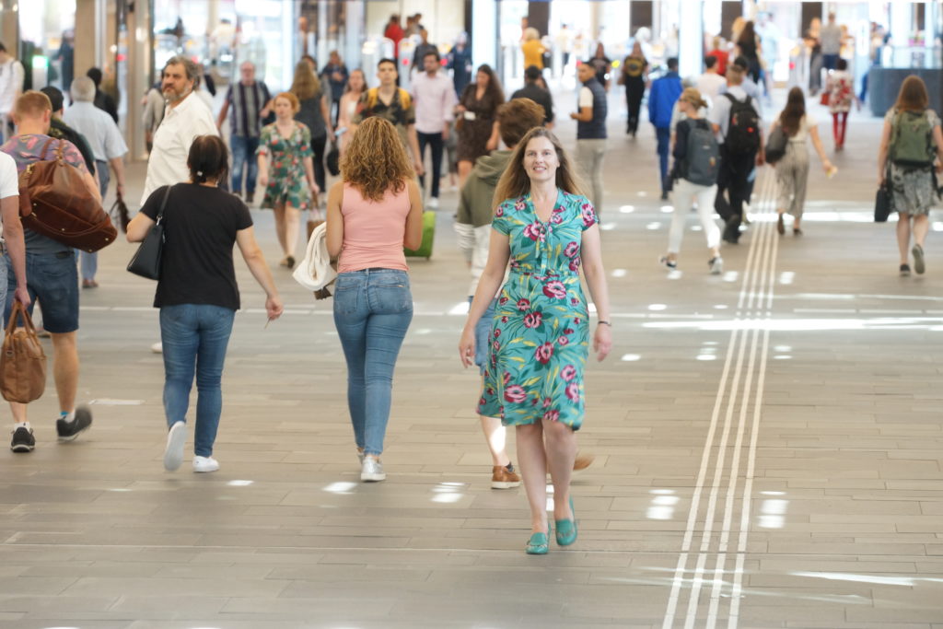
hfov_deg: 11.4
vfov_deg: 7.6
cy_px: 314
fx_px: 4715
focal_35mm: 180
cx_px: 472
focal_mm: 180
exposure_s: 1/30
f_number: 5.6
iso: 1600
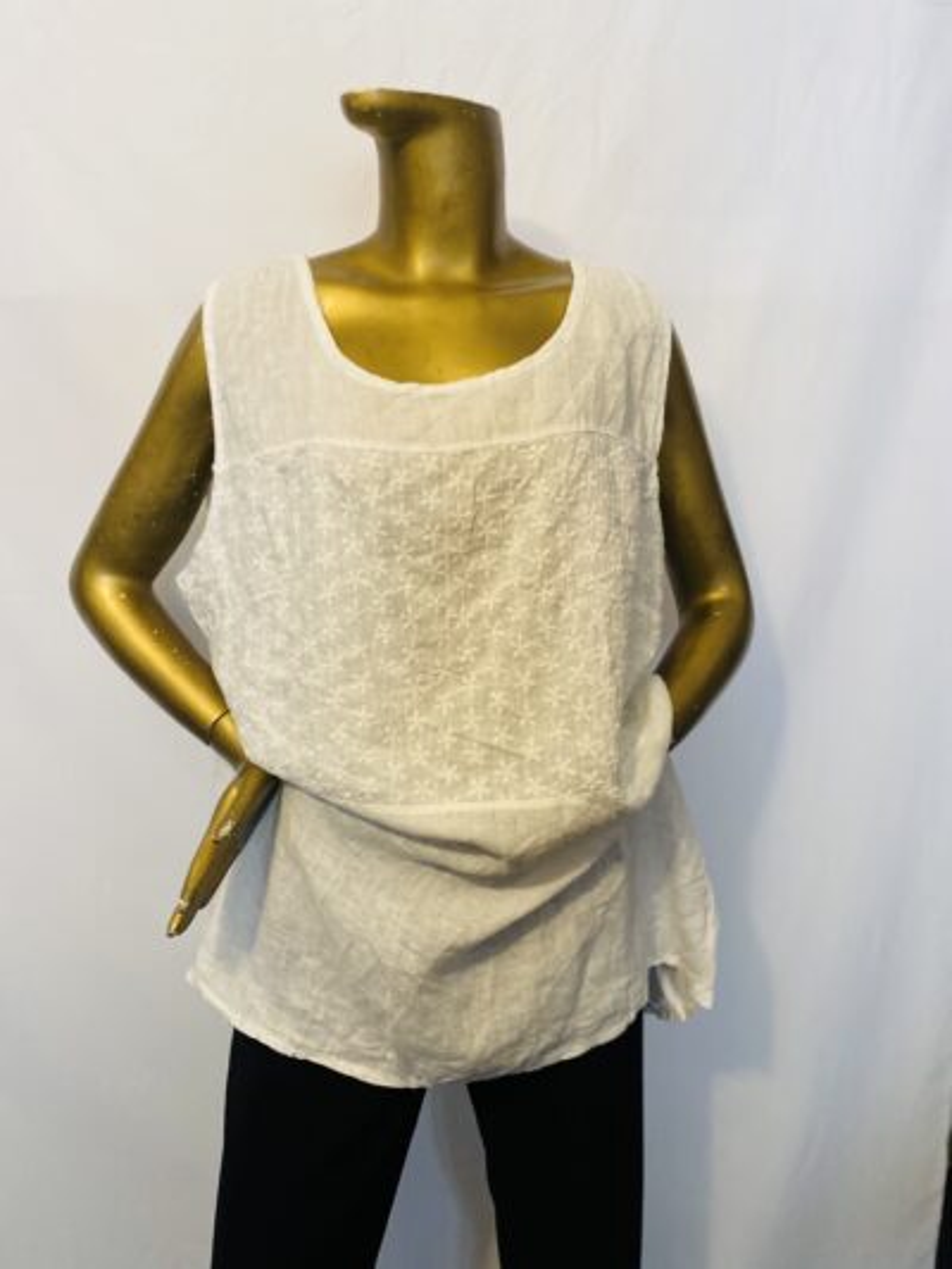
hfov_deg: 53.1
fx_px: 953
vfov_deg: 67.3
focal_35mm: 26
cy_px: 634
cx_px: 476
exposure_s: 1/50
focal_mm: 4.25
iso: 320
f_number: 1.8
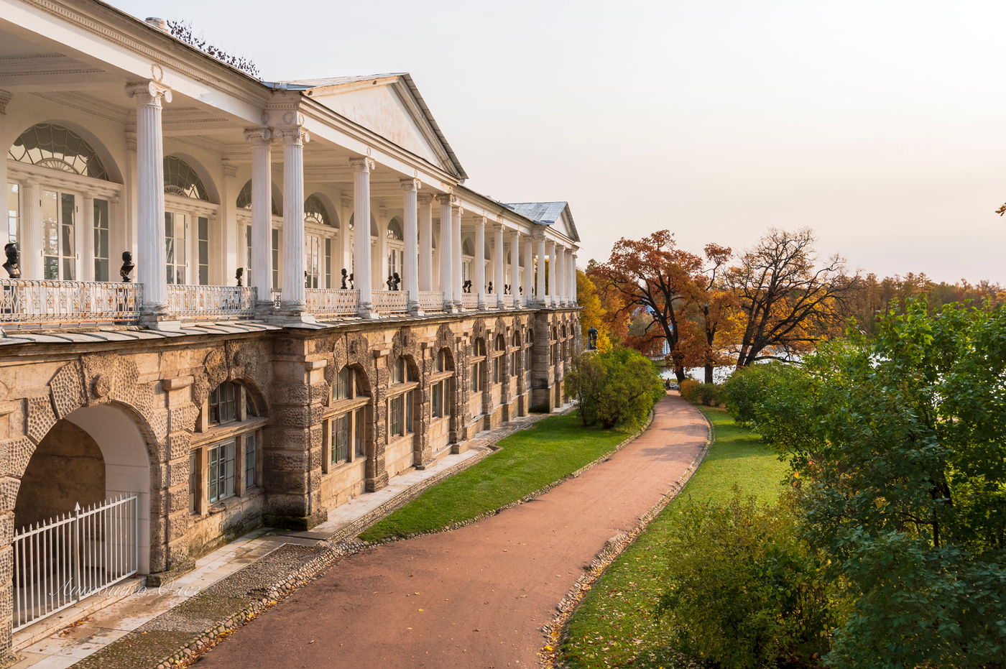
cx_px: 503
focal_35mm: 30
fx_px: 838
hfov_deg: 62.0
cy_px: 334
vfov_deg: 43.5
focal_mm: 20
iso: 200
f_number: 10
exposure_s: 1/250
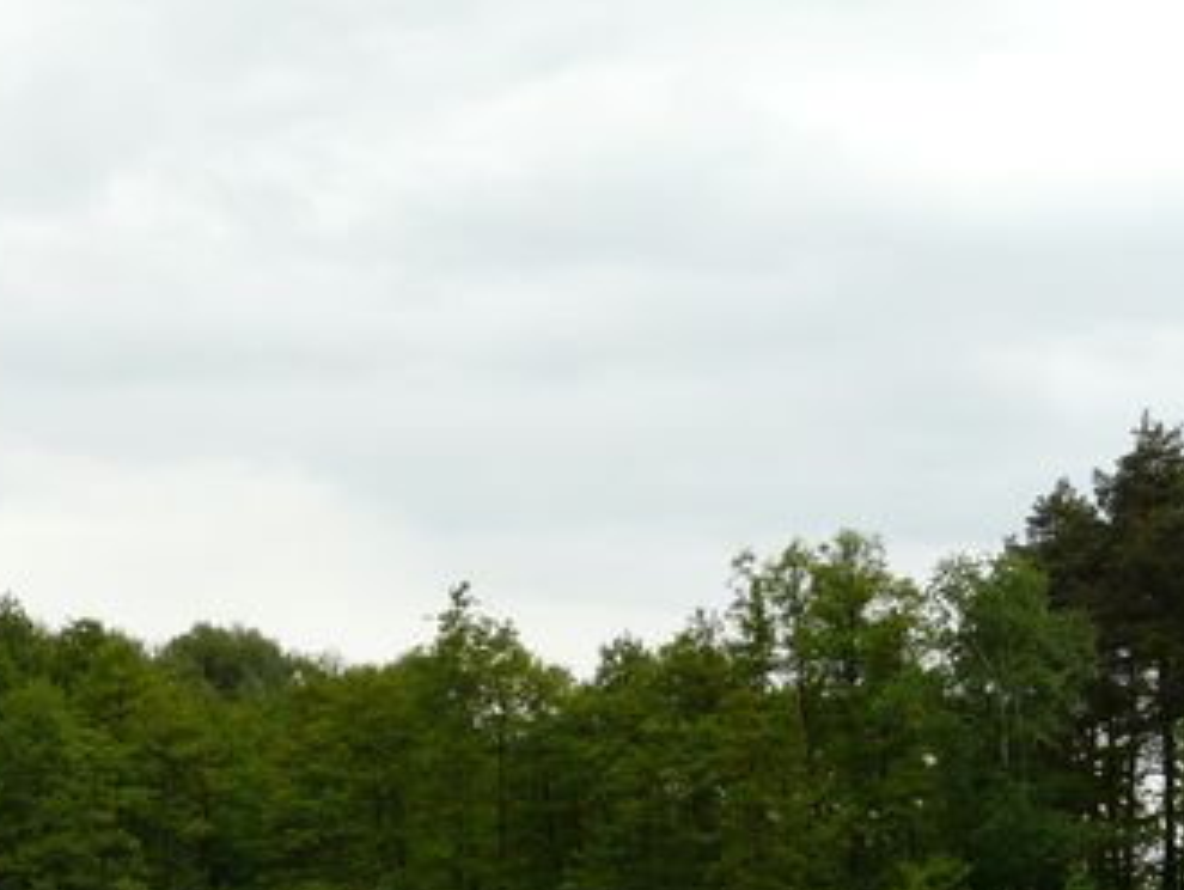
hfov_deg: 15.5
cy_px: 901
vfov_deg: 11.7
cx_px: 118
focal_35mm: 126
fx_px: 4313
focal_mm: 8.5
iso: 100
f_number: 5
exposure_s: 1/200
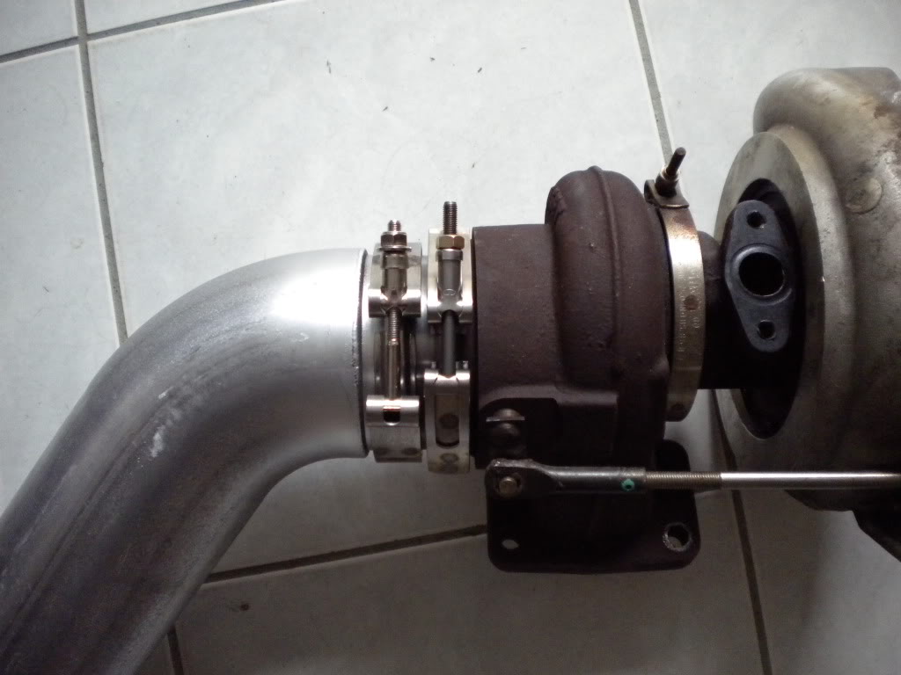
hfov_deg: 52.6
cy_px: 338
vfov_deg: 40.7
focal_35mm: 35
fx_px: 911
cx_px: 450
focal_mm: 6.3
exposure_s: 1/164
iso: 400
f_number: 3.1
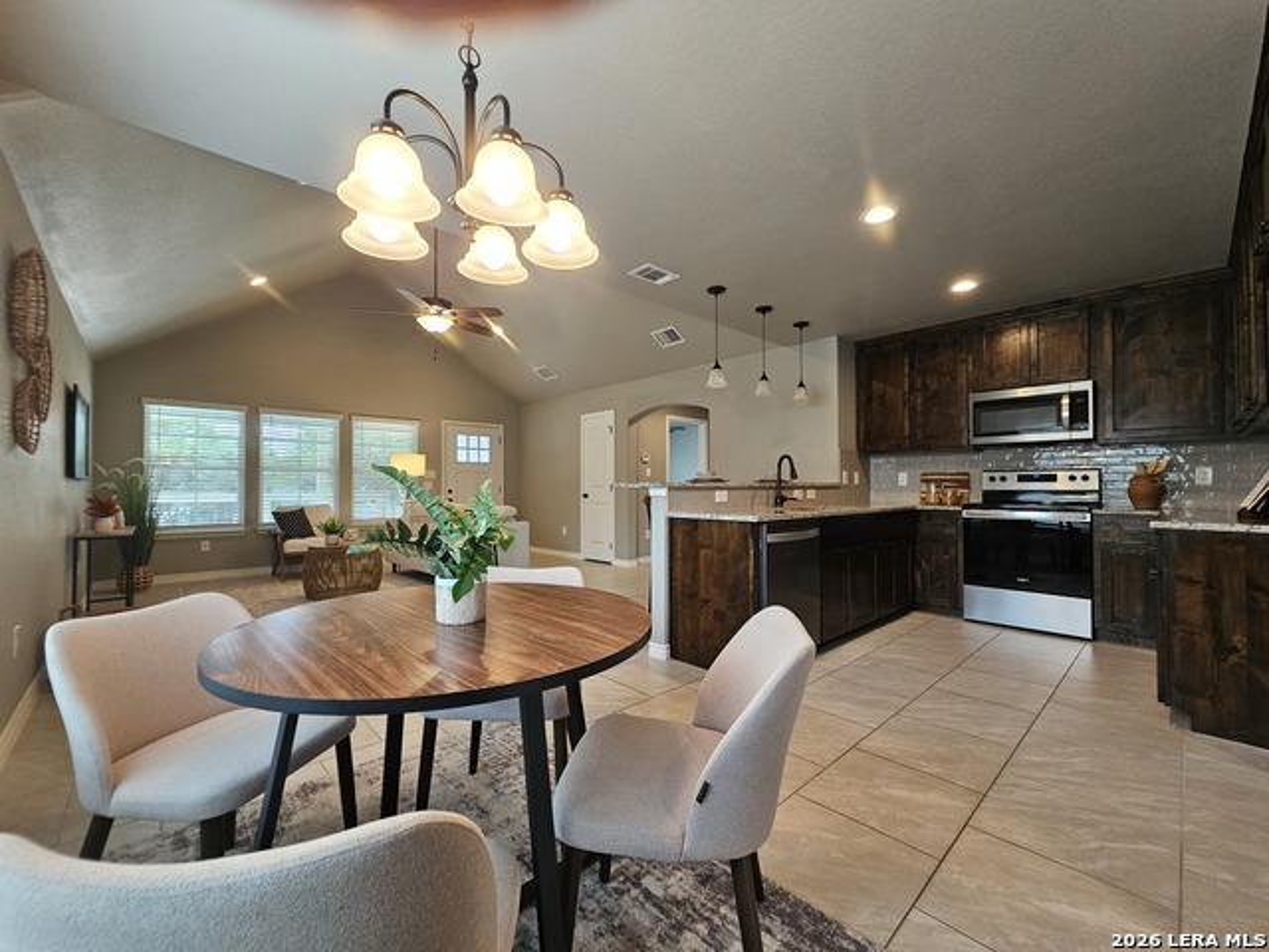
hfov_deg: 106.2
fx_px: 477
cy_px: 476
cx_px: 634
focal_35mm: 13
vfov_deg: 89.9
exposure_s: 1/60
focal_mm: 2.2
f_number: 2.2
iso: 160
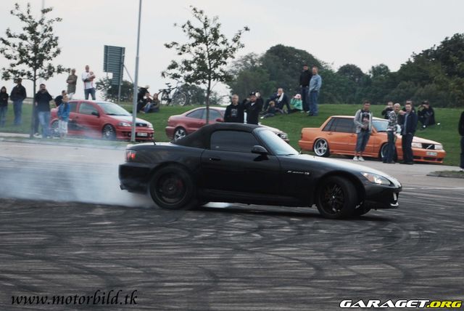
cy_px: 156
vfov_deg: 16.6
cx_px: 232
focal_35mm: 82
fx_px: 1064
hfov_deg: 24.6
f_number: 5.6
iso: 200
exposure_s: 1/40
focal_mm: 55
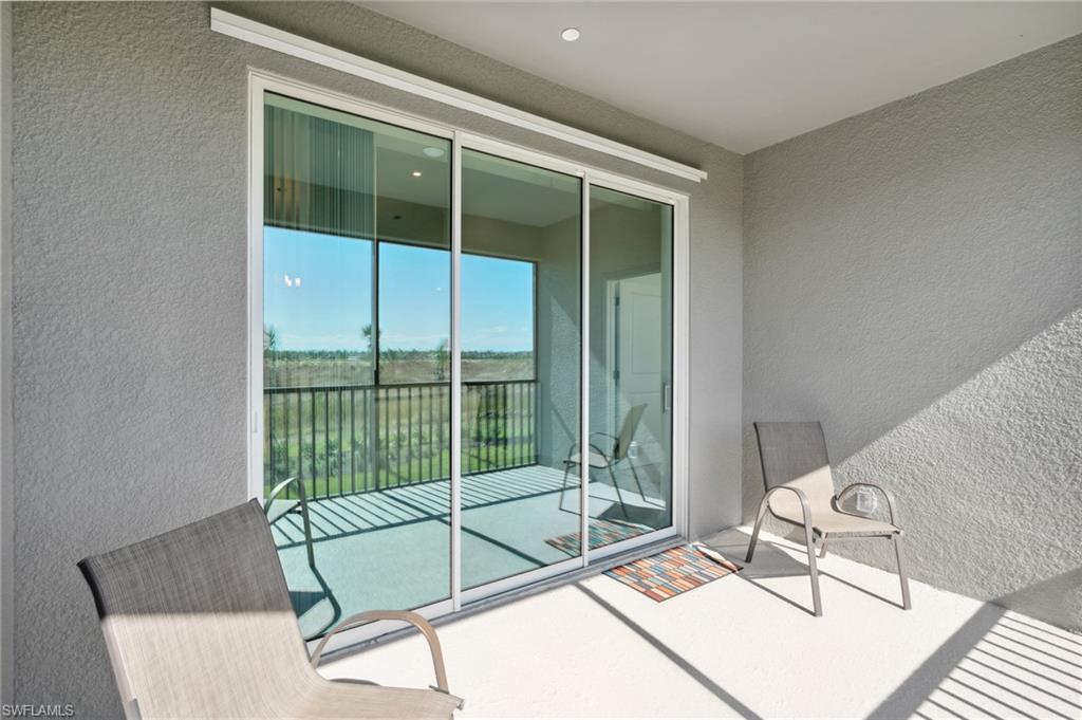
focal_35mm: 16
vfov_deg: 73.7
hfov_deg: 96.8
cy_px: 360
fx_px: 480
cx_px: 541
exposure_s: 1/125
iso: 200
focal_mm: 16
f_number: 9
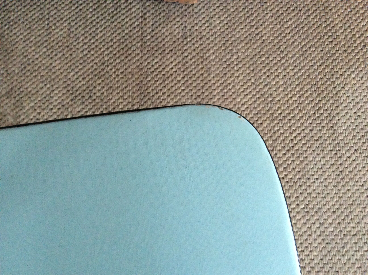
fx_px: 340
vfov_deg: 44.1
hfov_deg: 56.9
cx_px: 184
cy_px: 138
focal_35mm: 32
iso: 320
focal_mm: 3.3
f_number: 2.4
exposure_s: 1/25
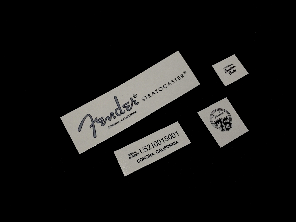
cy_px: 111
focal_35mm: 29
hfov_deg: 61.7
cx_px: 148
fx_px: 248
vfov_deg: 48.2
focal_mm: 4.15
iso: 125
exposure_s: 1/4
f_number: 2.2
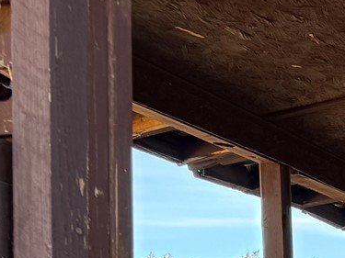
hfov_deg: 12.6
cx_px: 761
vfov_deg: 10.3
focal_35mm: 131
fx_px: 1305
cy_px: 534
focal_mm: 6.76
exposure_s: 1/240
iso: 100
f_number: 1.78
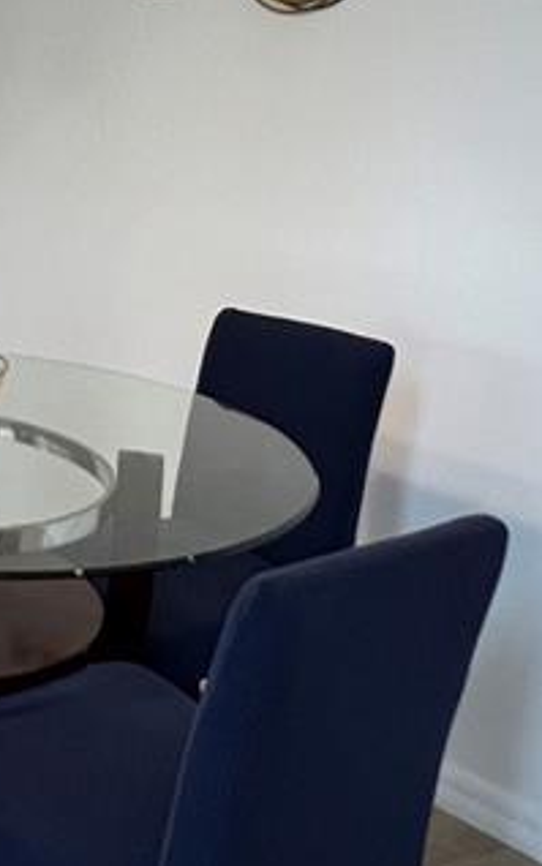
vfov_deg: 37.8
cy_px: 207
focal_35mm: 52
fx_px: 1228
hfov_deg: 20.7
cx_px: -300
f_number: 1.8
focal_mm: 1.57
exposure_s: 1/120
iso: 200
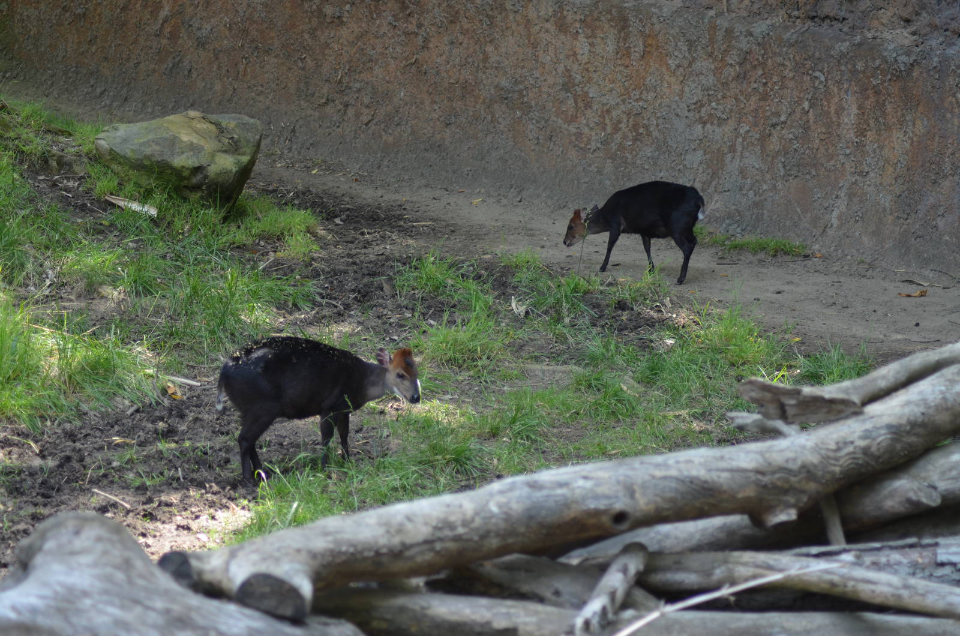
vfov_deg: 13.0
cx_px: 480
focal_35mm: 105
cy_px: 318
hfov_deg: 19.5
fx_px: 2794
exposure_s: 1/250
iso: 400
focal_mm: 70
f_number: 4
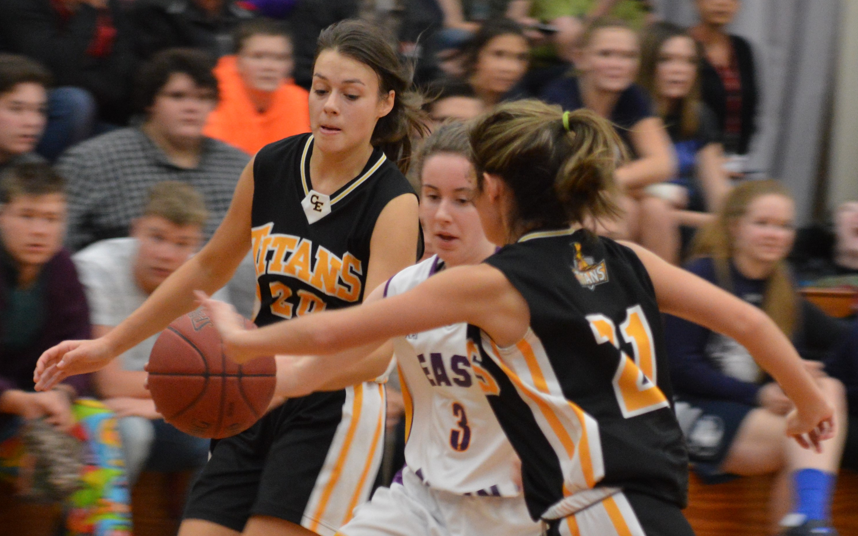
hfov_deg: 15.7
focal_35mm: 133
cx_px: 433
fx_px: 3110
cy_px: 278
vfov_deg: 9.9
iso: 1600
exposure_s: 1/125
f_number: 2.8
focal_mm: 86
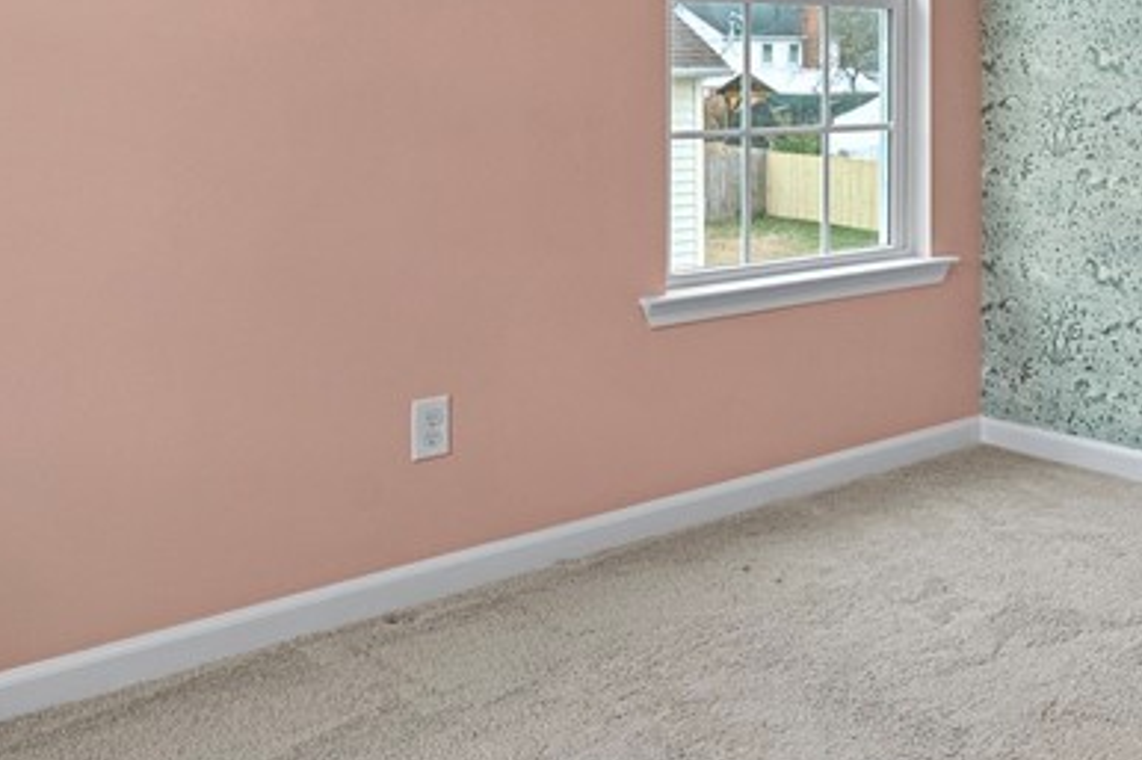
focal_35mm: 45
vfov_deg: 28.6
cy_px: 68
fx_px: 1427
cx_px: 1001
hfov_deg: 40.7
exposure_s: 1/4
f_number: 8
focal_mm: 16
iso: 800
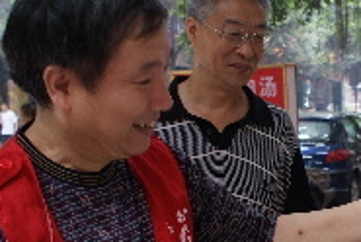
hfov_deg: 19.8
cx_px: 430
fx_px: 974
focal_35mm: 97
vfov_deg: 14.0
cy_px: 214
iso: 100
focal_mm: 20
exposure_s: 1/40
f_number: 4
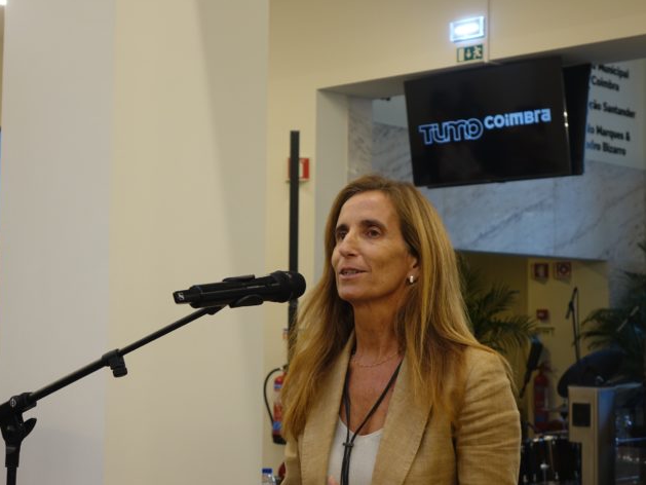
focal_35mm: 66
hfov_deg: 29.4
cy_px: 240
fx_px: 1232
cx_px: 364
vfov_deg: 22.3
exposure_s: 1/60
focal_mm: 21.94
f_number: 2.8
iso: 250
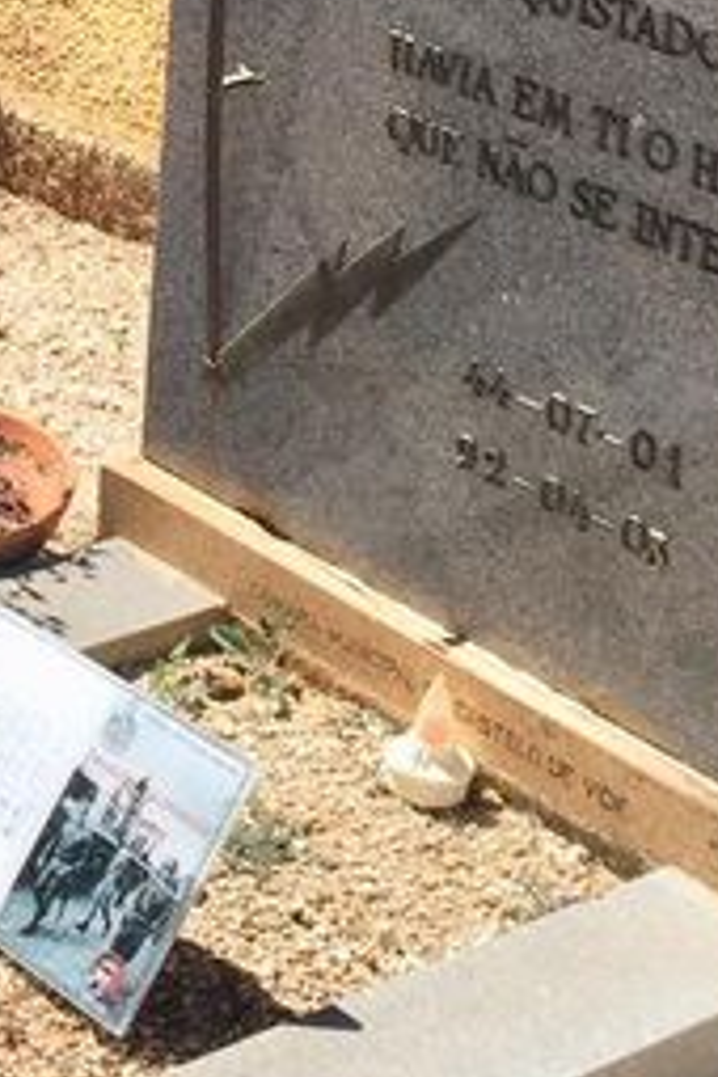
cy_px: -101
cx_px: -190
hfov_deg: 12.8
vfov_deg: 18.9
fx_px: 3111
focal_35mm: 104
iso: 32
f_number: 2.2
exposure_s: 1/1883
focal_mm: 4.15
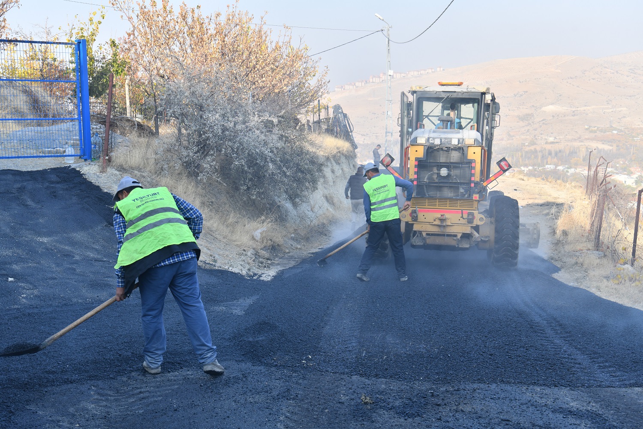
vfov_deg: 27.0
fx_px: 893
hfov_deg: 39.6
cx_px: 322
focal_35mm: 50
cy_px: 214
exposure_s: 1/320
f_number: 7.1
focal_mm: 50
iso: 200
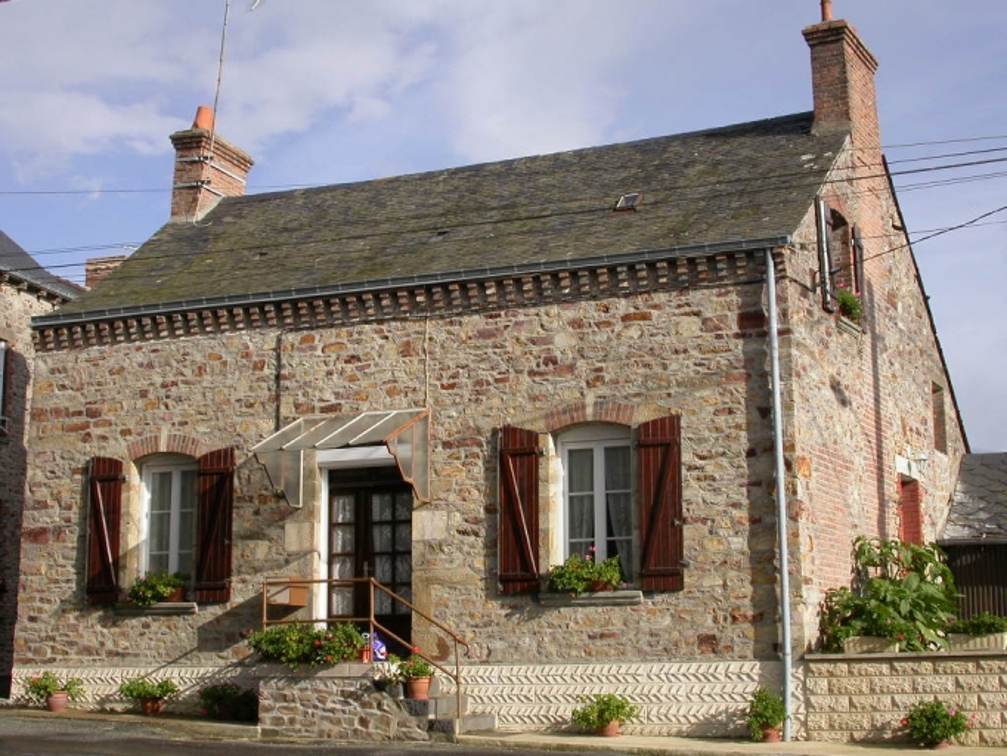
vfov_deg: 28.6
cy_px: 378
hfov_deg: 37.5
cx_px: 504
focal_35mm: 51
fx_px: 1484
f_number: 6.6
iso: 100
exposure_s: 1/421
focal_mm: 10.7
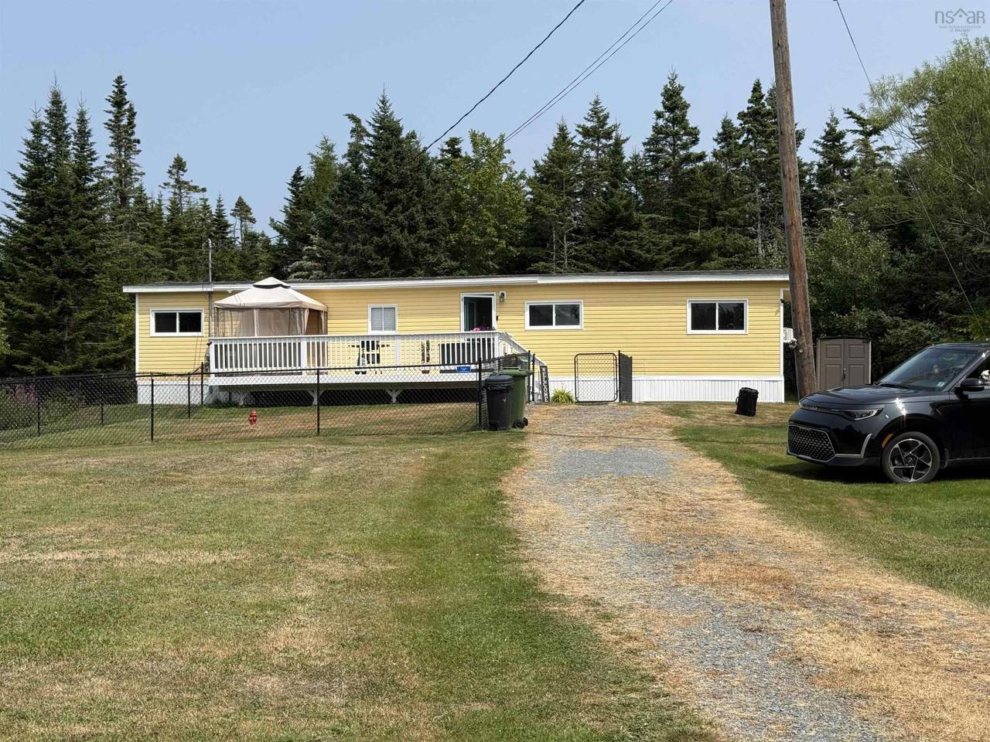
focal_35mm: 48
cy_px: 371
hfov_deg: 39.7
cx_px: 495
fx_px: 1373
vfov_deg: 30.3
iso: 80
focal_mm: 6.76
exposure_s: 1/6536
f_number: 1.78
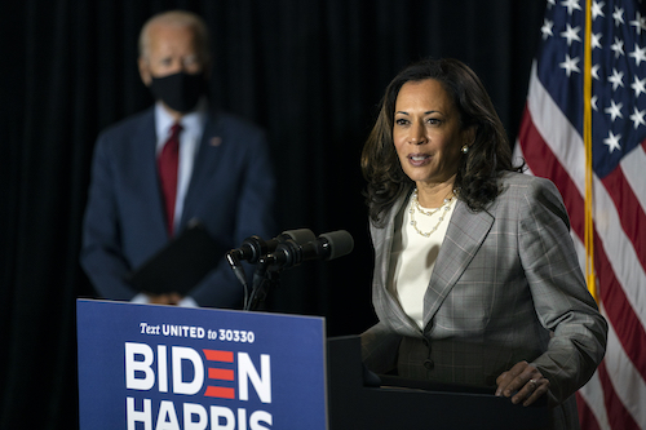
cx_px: 323
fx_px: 3534
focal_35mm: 197
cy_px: 215
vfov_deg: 7.0
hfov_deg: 10.4
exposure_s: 1/500
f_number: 2.8
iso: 1250
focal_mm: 197
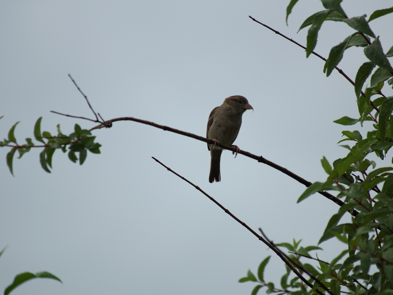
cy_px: 148
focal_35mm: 488
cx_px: 211
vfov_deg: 3.0
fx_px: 5540
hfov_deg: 4.1
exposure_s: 1/500
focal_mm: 300
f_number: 5.6
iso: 160
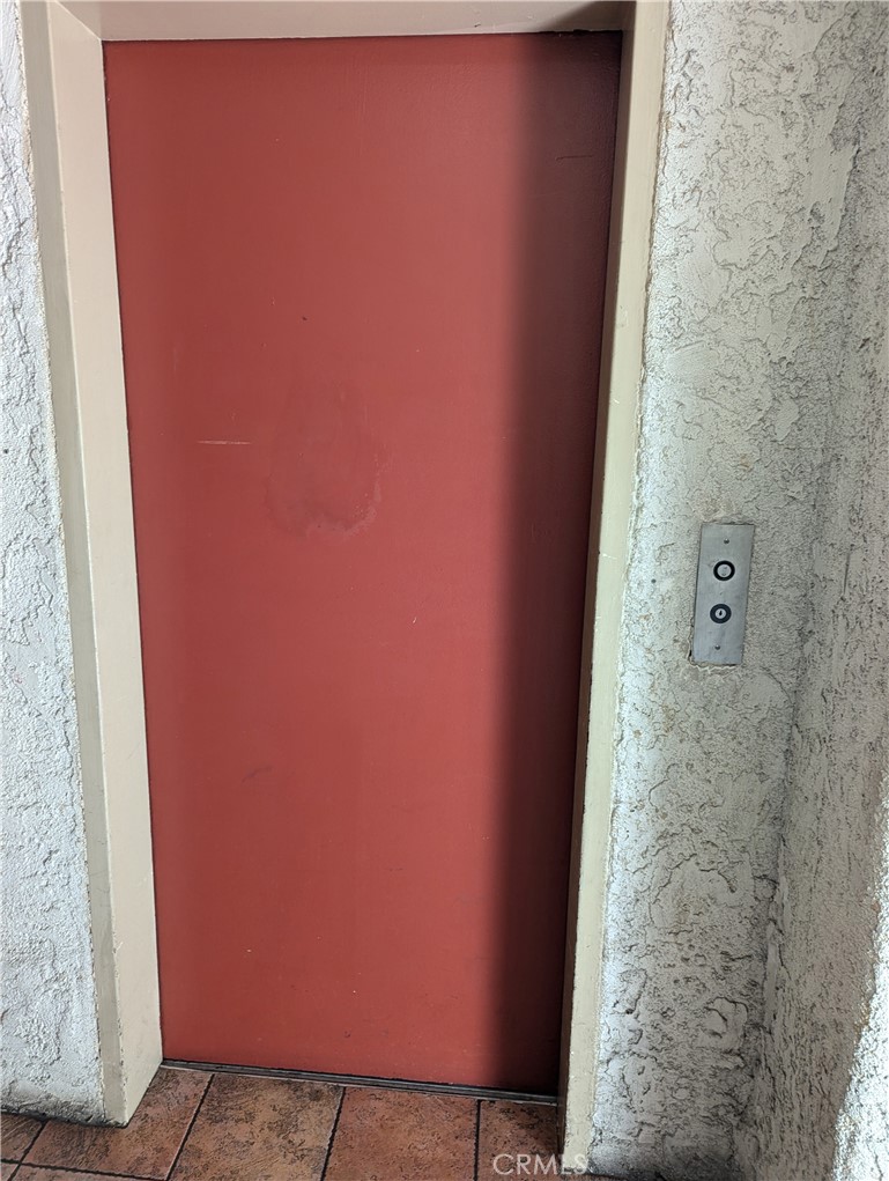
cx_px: 444
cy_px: 590
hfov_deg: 56.9
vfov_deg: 71.5
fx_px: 820
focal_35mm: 24
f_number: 1.85
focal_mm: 6.81
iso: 106
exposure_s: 1/120
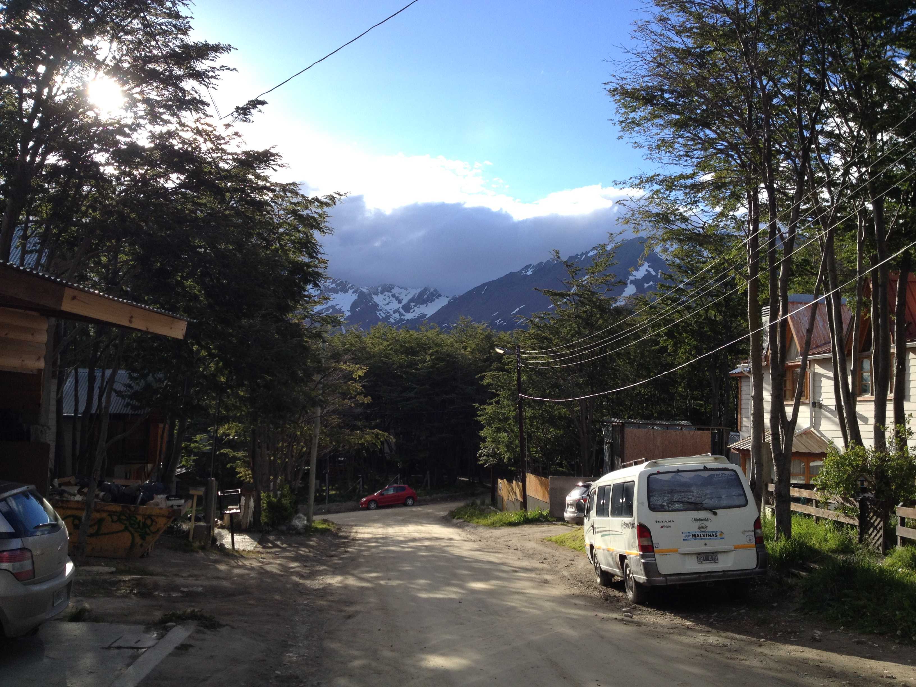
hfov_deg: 52.6
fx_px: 926
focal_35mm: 35
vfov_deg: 40.7
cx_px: 458
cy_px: 344
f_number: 2.4
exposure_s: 1/1175
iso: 50
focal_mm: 4.28
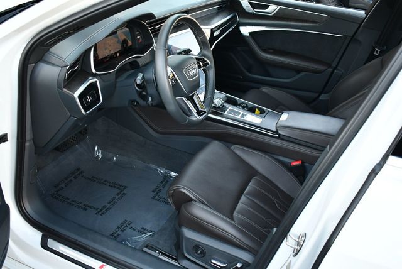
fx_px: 402
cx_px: 201
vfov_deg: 36.9
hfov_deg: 53.1
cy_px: 134
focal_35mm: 36
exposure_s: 1/250
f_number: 3.5
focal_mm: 18
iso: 800
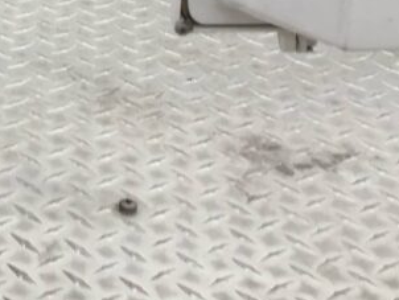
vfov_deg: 11.6
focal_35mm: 120
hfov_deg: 15.2
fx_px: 1384
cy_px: -211
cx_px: -203
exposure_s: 1/100
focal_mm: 3.3
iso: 25
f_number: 2.4
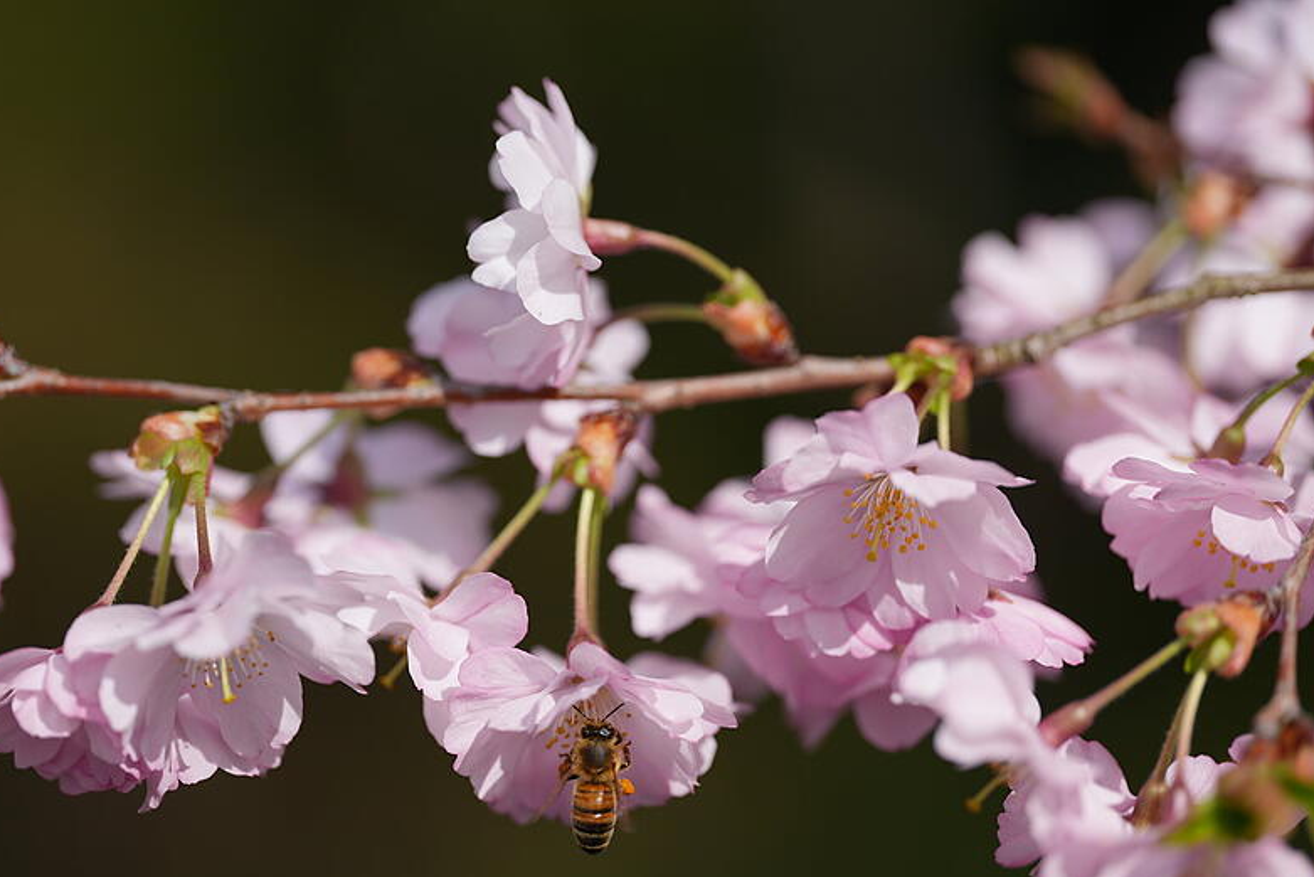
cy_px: 444
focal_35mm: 120
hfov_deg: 17.1
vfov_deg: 11.4
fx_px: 4381
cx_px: 603
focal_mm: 100
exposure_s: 1/2500
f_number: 2.8
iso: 125
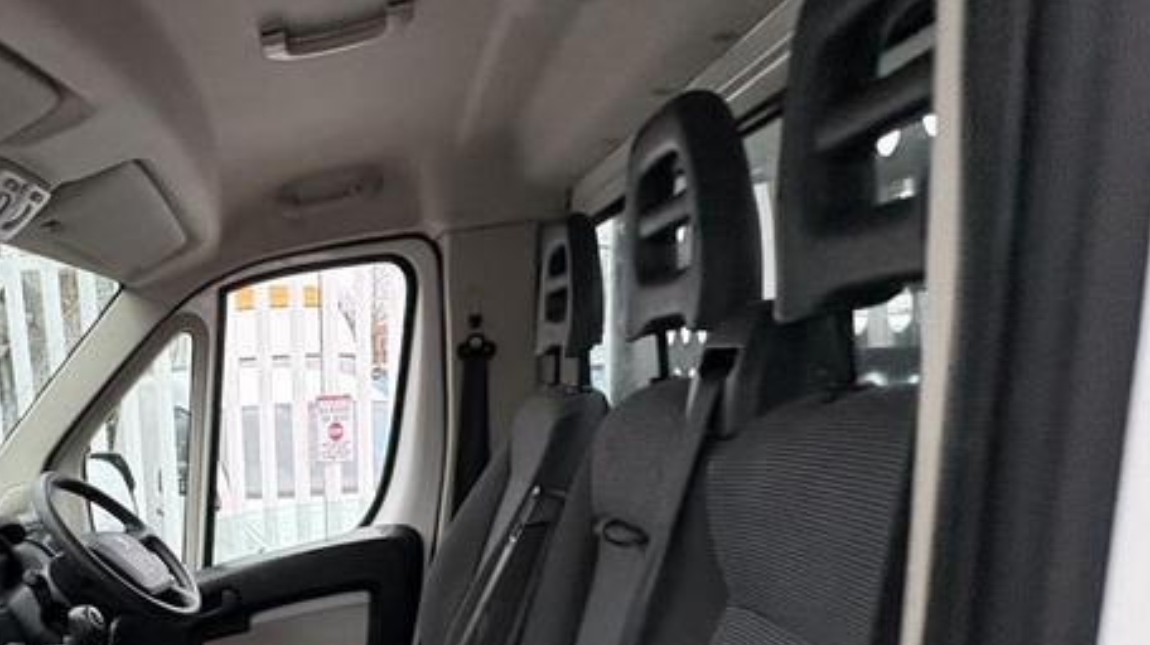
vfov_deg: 36.1
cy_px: 602
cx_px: 202
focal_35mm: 30
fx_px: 914
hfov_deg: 58.5
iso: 200
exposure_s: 1/99
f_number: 2.2
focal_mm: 2.22
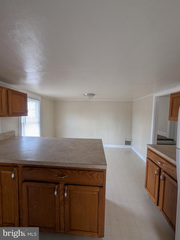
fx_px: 83
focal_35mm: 12
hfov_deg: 94.6
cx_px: 90
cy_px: 120
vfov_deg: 110.5
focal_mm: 2.02
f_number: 1.7
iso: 135
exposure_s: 1/140
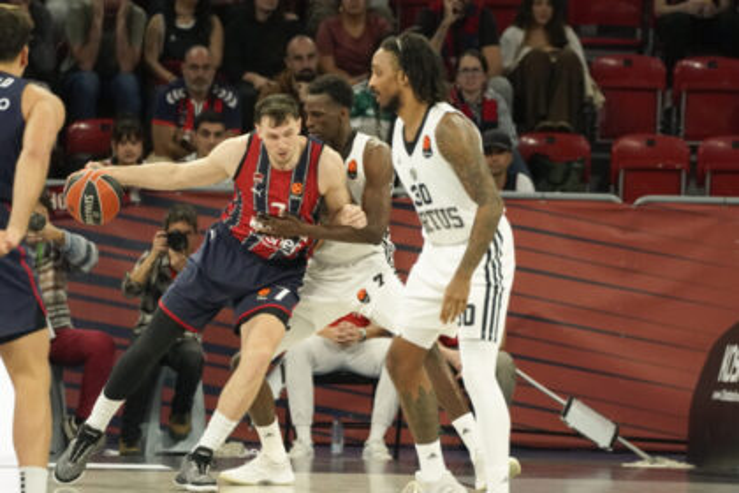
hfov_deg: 7.5
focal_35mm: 276
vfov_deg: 5.0
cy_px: 246
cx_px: 370
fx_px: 5665
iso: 6400
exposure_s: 1/1000
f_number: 5.6
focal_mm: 276
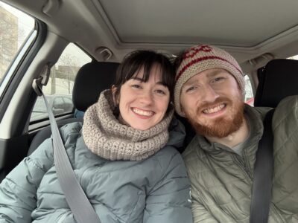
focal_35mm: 23
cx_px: 149
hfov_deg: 73.9
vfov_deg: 58.9
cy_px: 112
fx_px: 198
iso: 320
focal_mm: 2.69
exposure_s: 1/40
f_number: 1.9
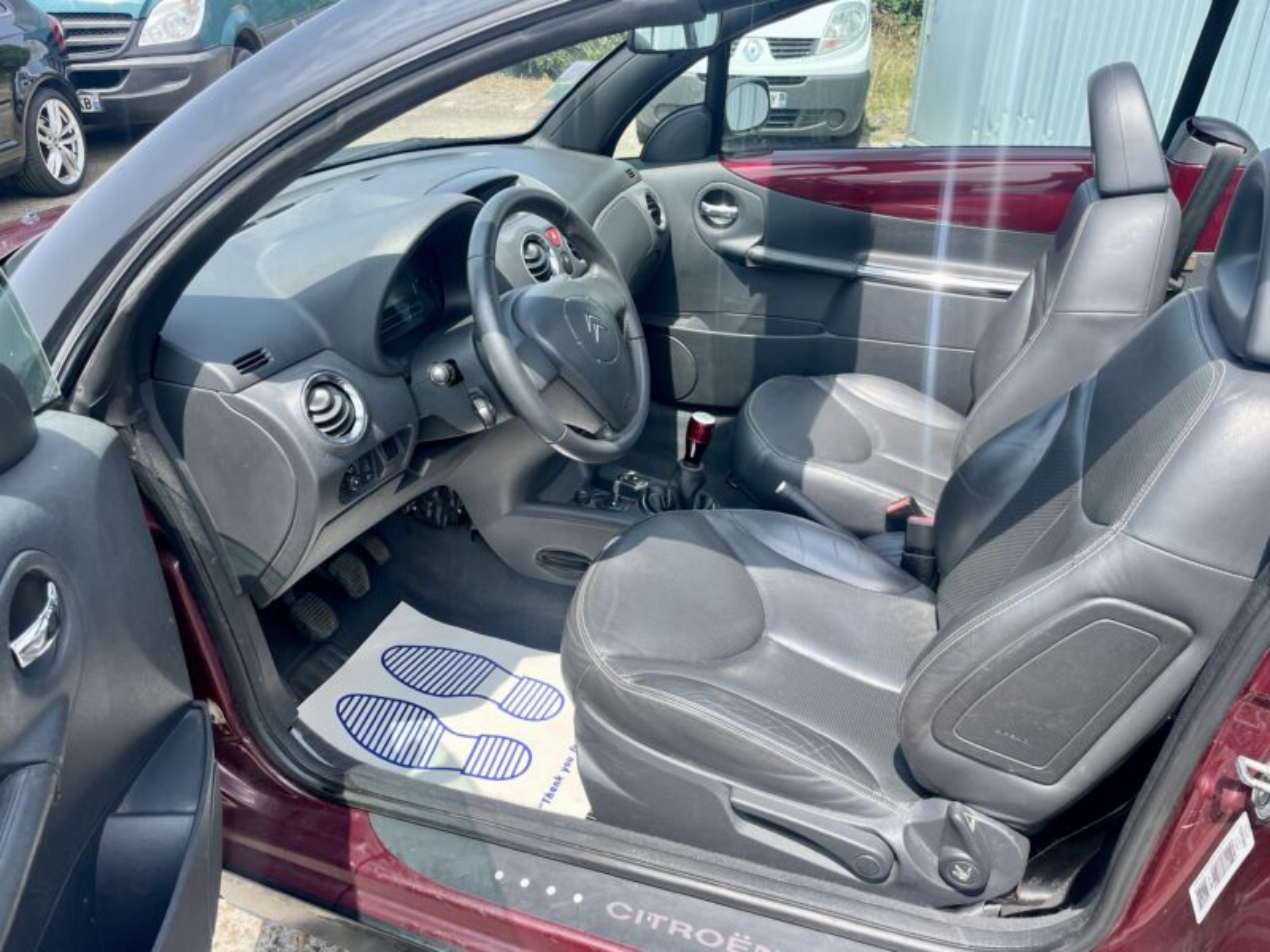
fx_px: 954
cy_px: 476
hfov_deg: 67.3
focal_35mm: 26
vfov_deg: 53.1
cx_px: 635
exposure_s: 1/785
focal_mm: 4.2
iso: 32
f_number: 1.6
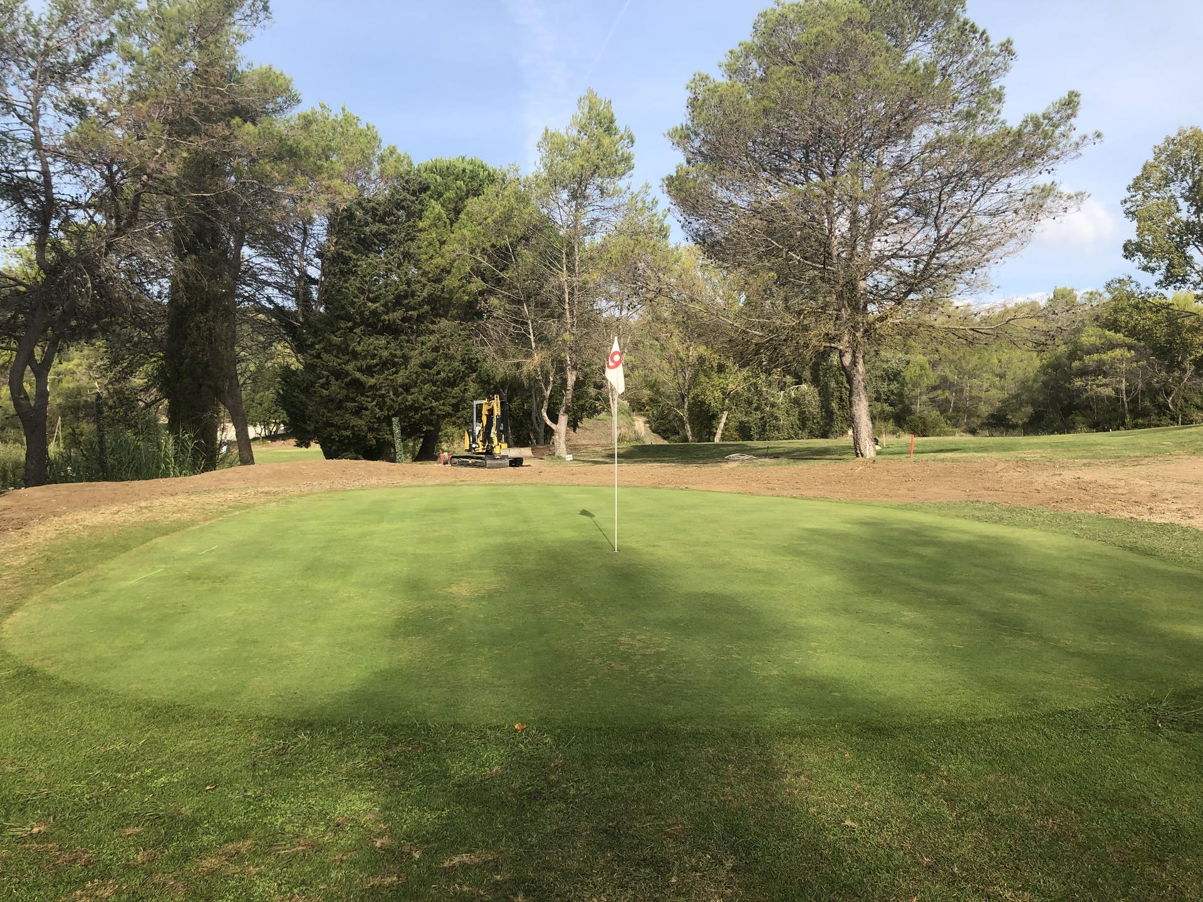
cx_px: 602
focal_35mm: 28
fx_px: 973
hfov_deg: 63.4
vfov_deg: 49.7
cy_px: 451
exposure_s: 1/923
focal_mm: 3.99
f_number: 1.8
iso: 20
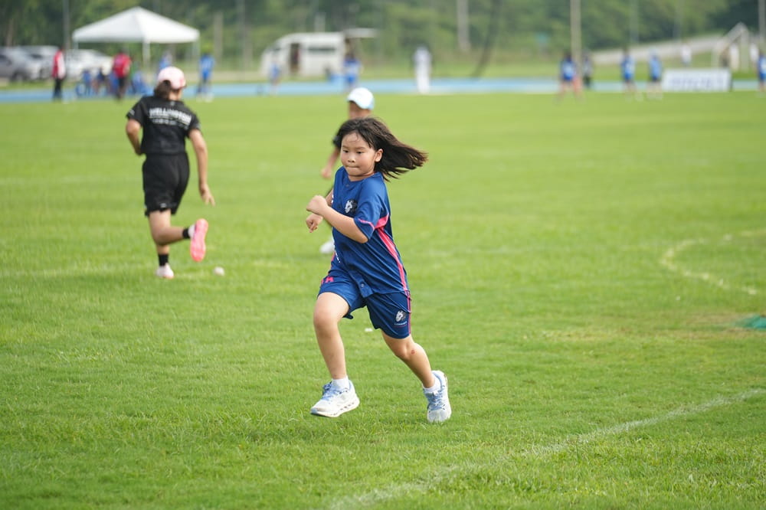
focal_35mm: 143
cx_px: 383
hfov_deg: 14.4
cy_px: 255
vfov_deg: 9.6
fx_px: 3042
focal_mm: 143
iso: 200
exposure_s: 1/1000
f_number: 2.8
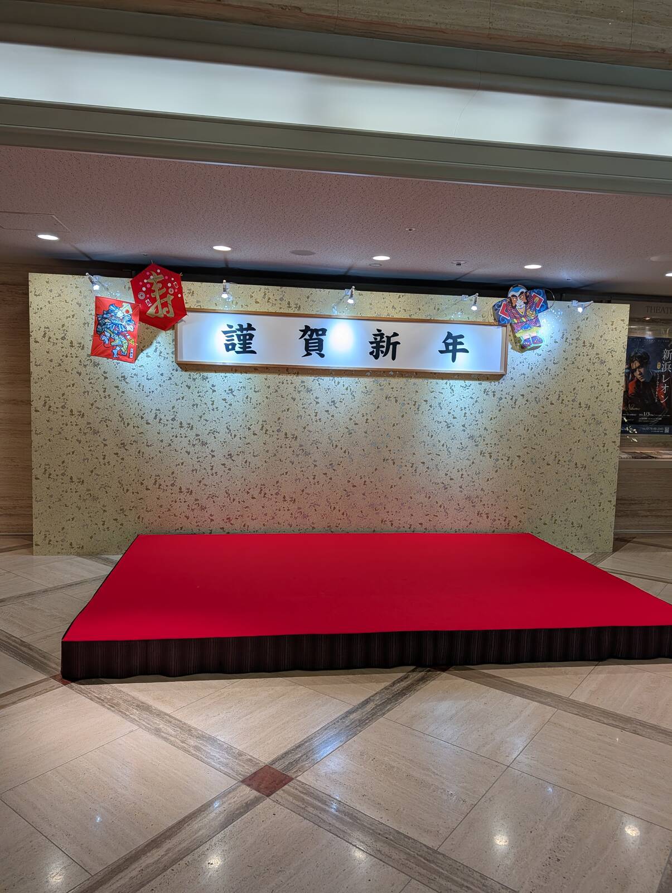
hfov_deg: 56.9
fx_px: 620
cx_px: 336
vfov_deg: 71.5
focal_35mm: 24
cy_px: 446
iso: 65
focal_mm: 6.9
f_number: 1.68
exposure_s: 1/120
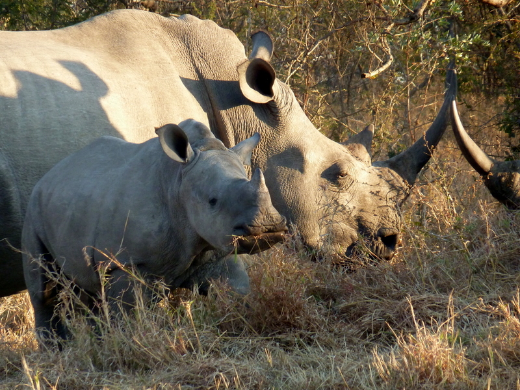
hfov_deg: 6.2
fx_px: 4807
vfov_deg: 4.6
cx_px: 260
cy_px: 195
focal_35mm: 320
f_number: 4.9
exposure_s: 1/125
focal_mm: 49.2
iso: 200
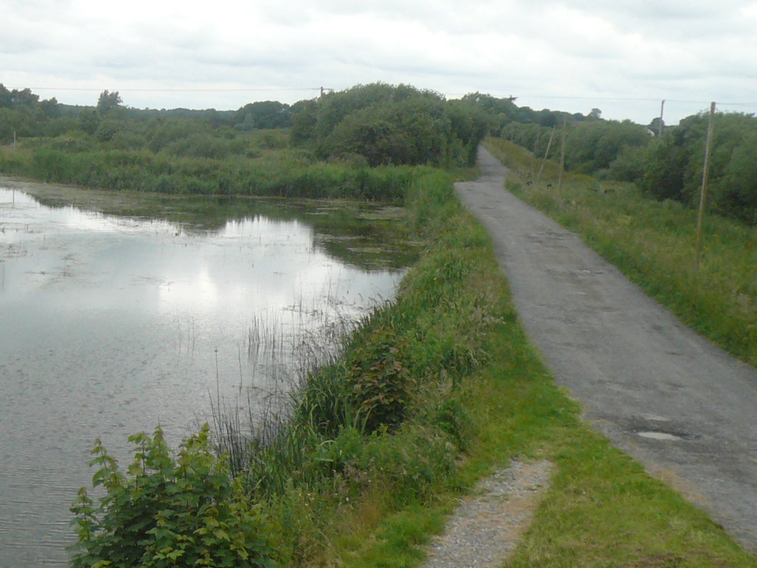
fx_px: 1465
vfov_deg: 21.9
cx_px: 192
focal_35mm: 67
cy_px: 359
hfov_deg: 28.6
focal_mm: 4.7
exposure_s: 1/640
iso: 100
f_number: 2.8
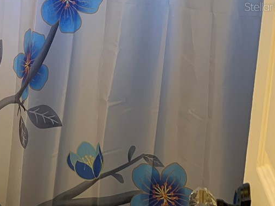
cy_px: 7
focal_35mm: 82
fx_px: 651
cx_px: -138
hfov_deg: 20.4
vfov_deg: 17.6
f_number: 1.8
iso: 80
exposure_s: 1/121
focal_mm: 4.25
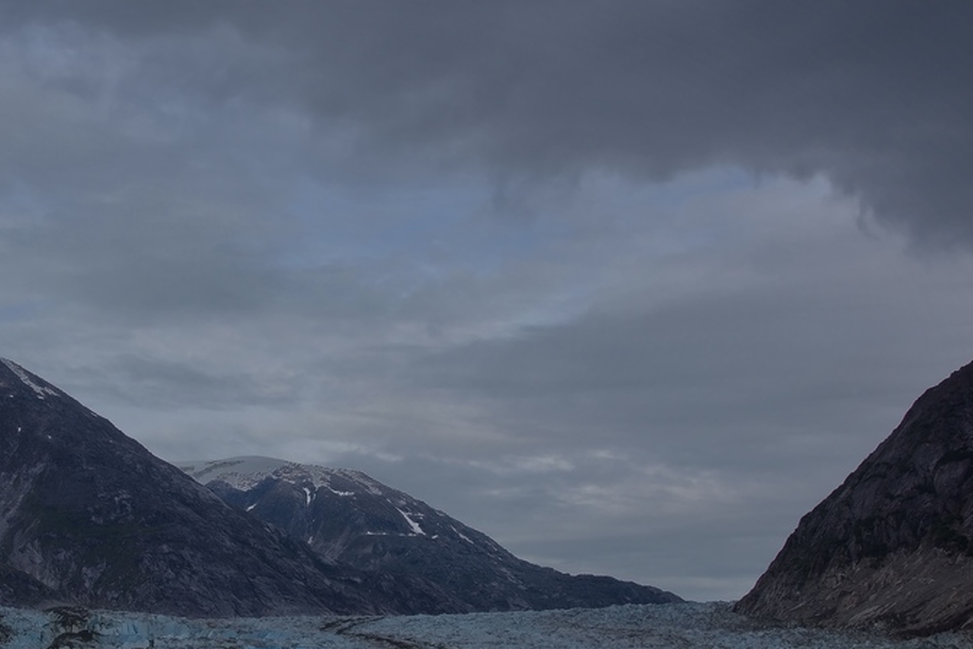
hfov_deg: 32.5
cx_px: 287
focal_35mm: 61
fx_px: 1649
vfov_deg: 22.1
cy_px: 445
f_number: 10
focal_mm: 32
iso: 100
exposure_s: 1/250
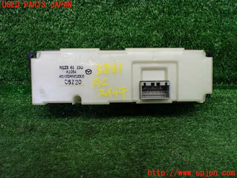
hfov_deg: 60.0
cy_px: 89
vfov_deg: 46.8
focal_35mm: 30
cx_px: 118
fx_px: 205
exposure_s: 1/125
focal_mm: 5.4
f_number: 2.3
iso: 320
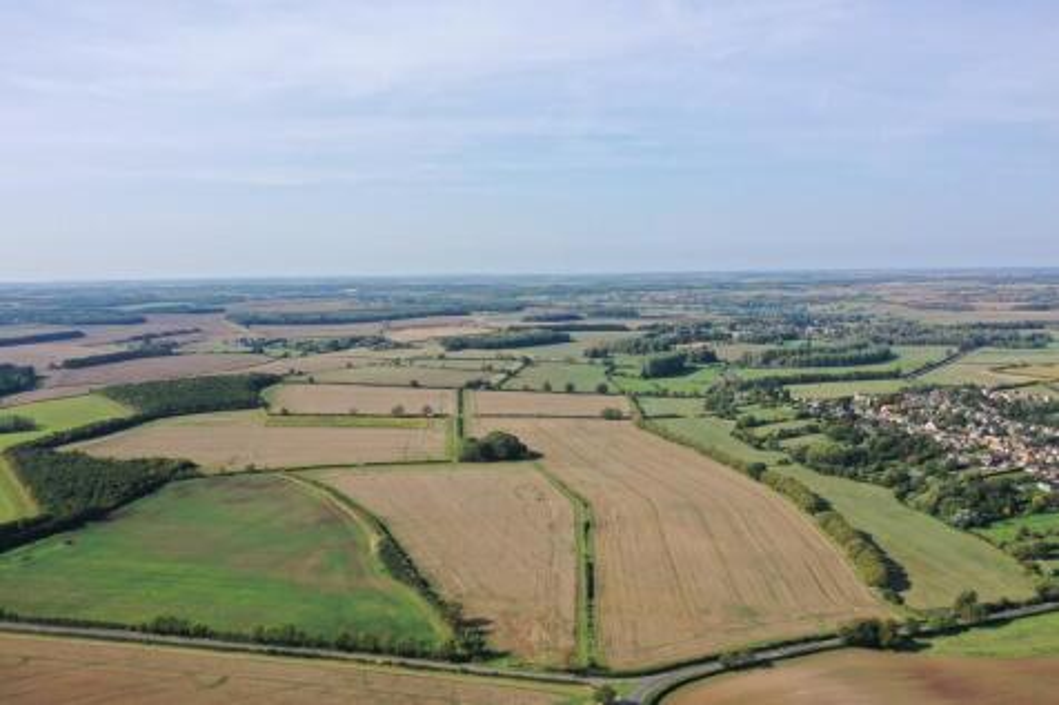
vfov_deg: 46.4
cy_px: 352
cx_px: 530
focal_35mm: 28
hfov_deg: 65.5
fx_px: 823
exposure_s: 1/500
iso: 100
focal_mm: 10.26
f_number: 5.6
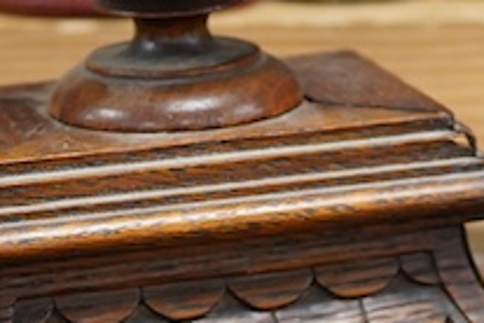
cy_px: 459
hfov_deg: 10.5
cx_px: 274
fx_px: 2635
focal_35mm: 196
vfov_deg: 6.9
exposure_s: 1/125
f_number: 5.6
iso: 1250
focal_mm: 30
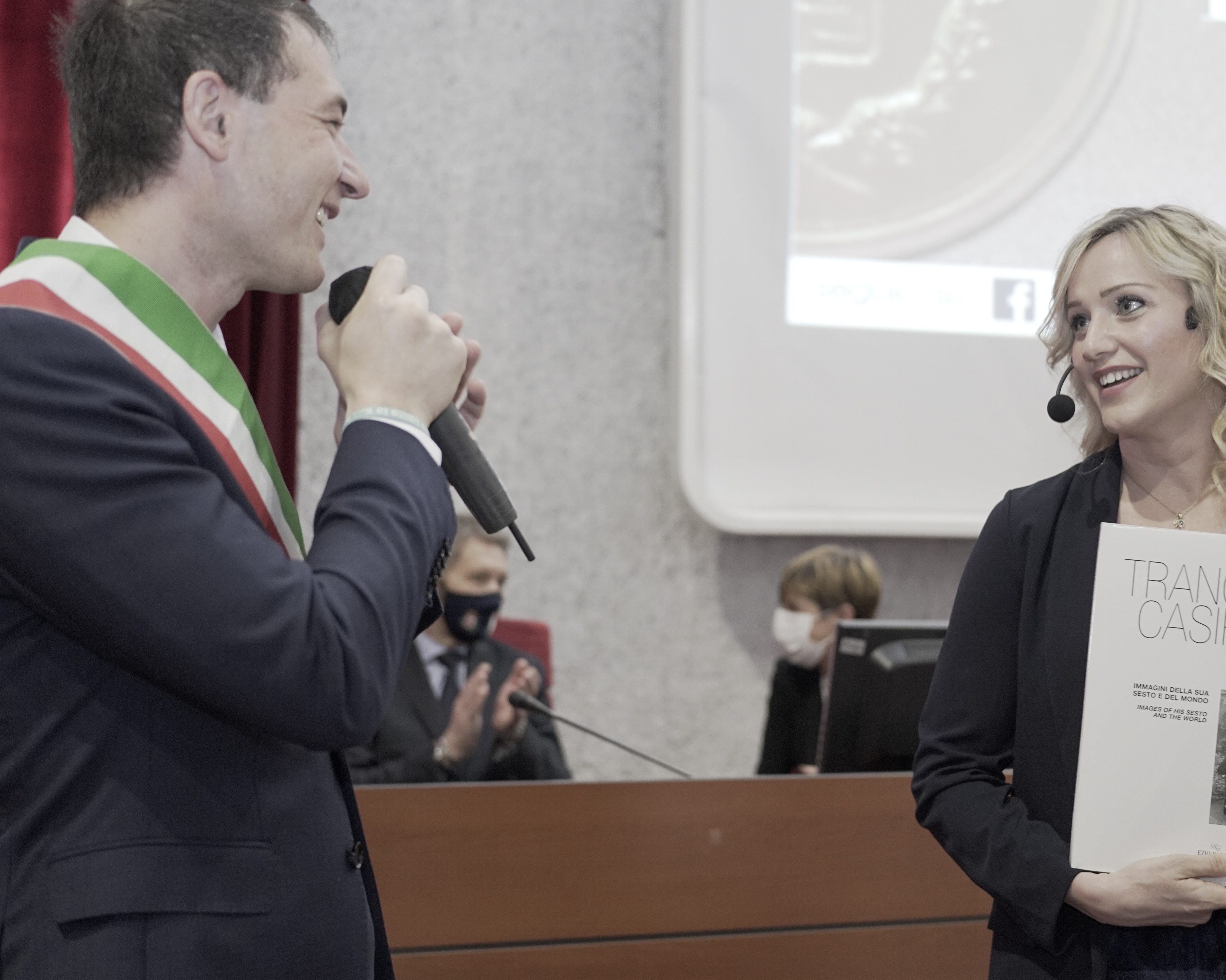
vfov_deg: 28.6
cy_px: 449
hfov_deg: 35.2
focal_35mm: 53
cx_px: 732
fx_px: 1923
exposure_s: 1/100
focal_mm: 40
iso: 3200
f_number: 2.5
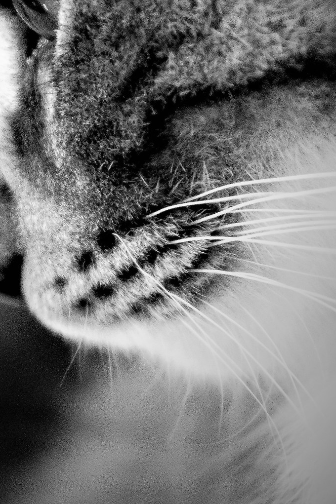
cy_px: 53
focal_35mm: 1058
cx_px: 77
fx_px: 14821
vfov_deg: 1.9
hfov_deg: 1.3
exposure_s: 1/320
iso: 6400
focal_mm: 300
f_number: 5.6
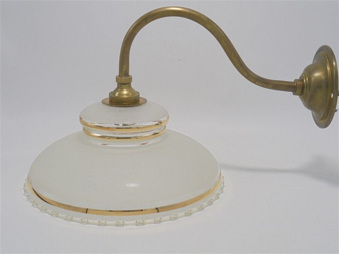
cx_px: 170
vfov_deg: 33.6
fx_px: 421
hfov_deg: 43.9
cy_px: 127
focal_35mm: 43
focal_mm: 7.8
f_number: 4.5
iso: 100
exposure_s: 1/50
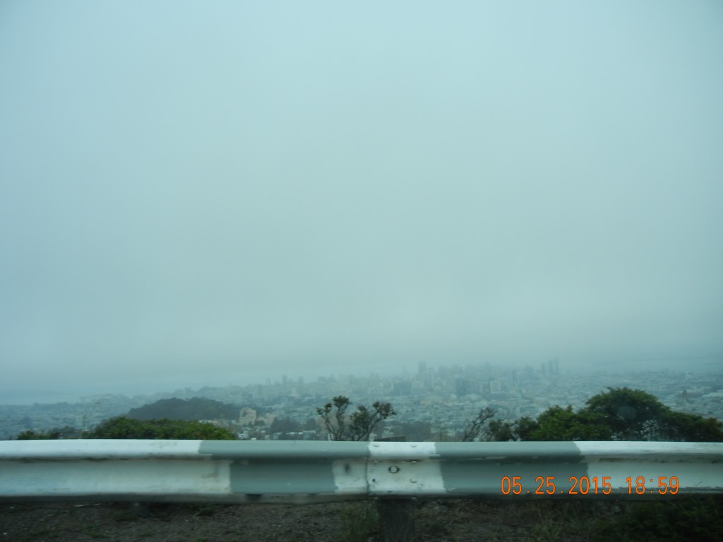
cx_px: 362
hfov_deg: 60.0
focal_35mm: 30
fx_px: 627
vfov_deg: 46.8
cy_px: 271
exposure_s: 1/848
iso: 160
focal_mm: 5.4
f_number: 3.5
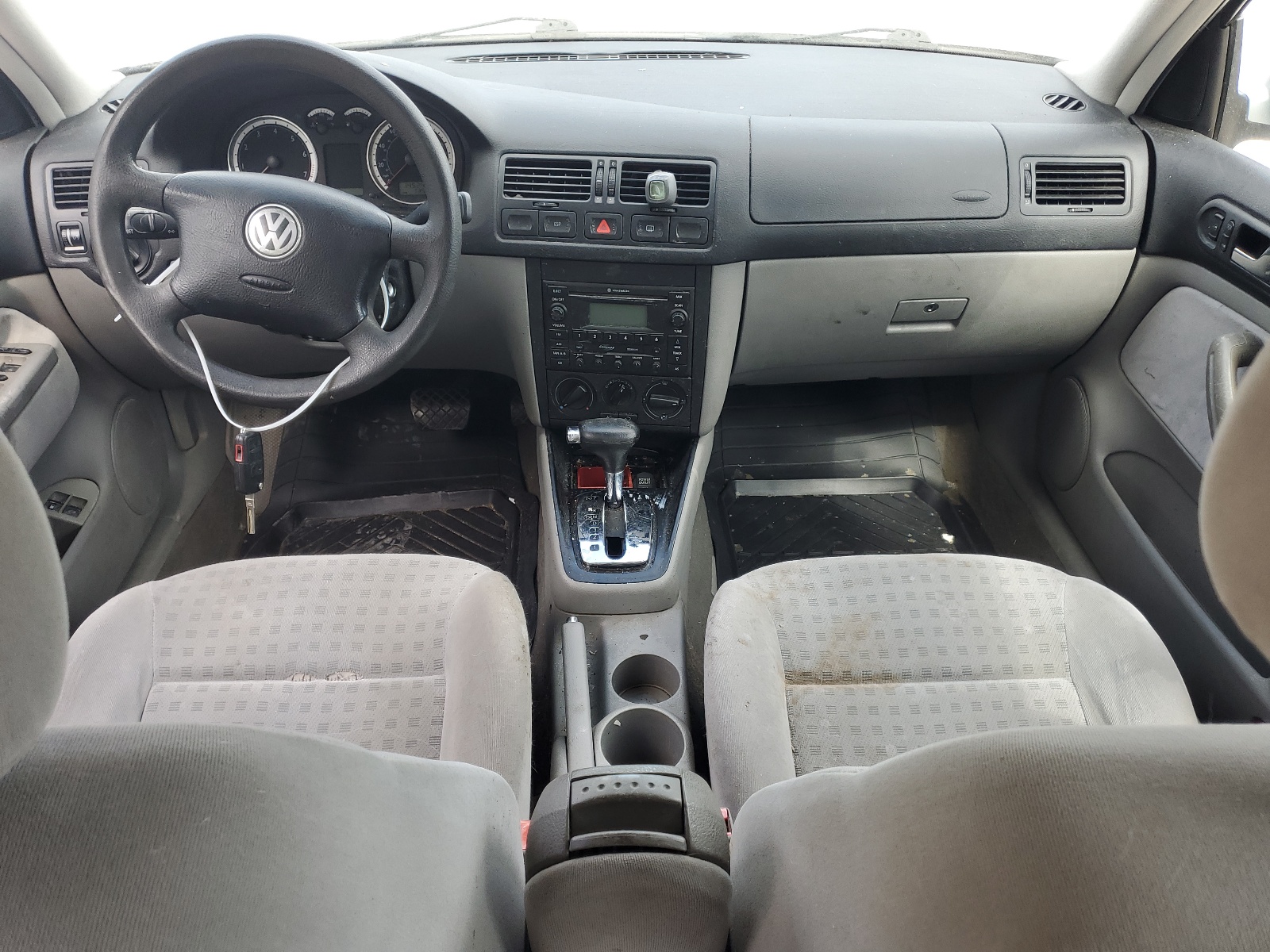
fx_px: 954
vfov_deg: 53.1
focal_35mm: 26
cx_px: 635
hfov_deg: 67.3
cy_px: 476
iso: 50
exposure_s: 1/172
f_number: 1.5
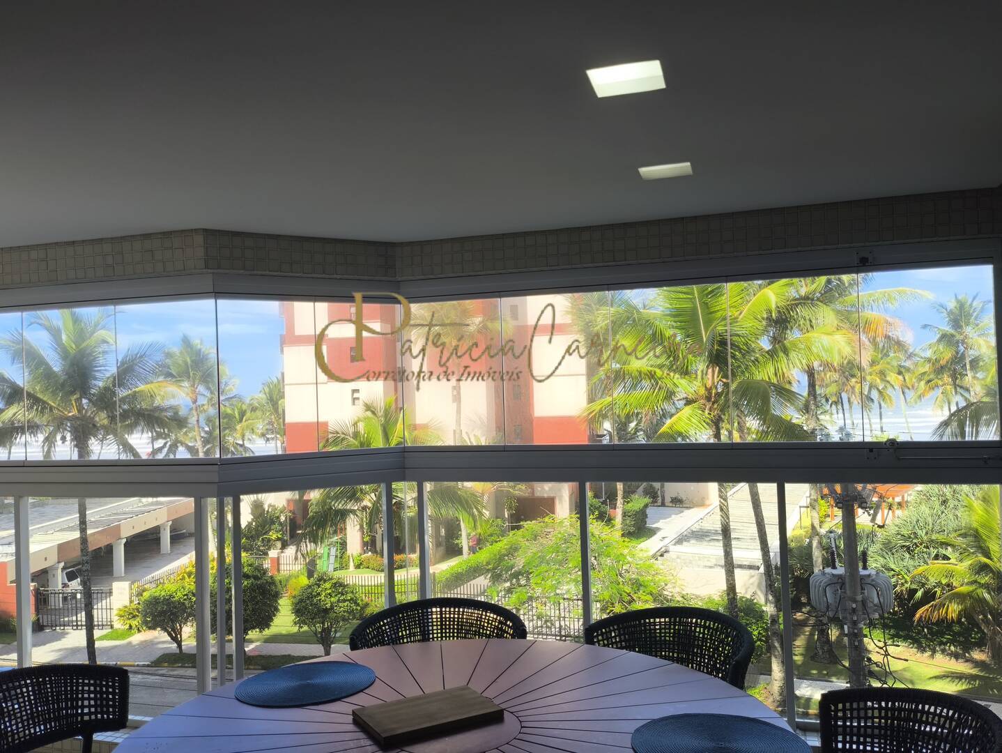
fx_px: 869
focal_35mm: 30
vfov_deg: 46.8
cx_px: 501
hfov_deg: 59.9
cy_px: 376
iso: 50
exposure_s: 1/655
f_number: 1.7
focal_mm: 4.71
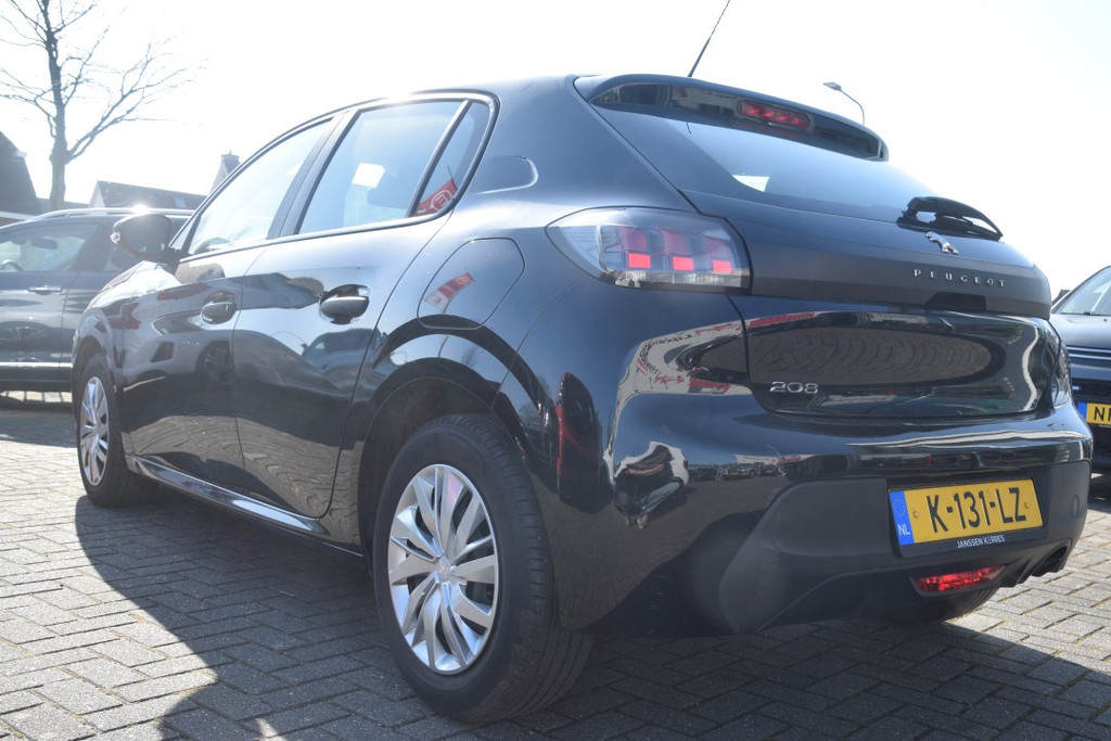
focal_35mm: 34
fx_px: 1065
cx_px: 556
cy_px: 370
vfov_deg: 38.4
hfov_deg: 55.1
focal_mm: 23
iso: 320
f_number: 8
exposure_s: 1/250
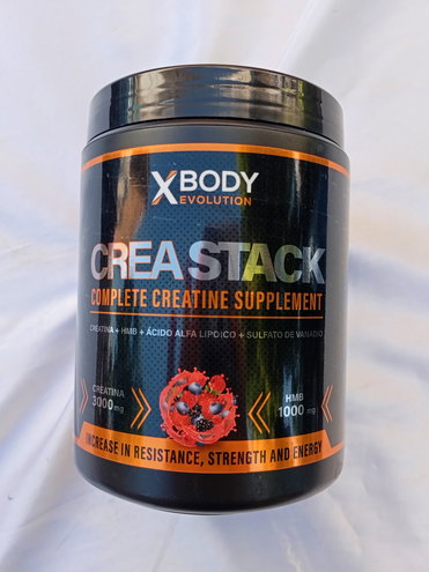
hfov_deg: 48.2
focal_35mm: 29
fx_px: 479
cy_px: 284
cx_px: 213
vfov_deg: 61.7
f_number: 1.8
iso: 75
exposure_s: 1/100
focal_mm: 3.98
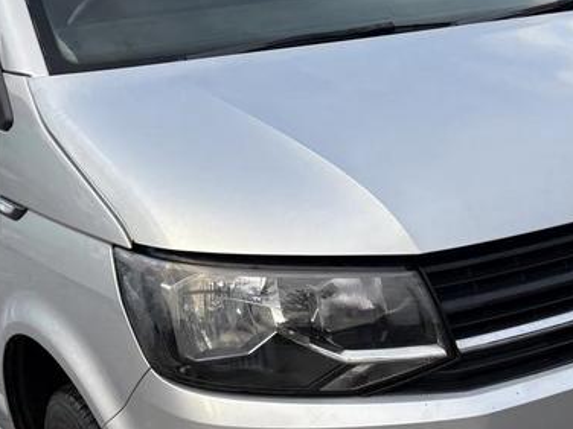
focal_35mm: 62
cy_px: 236
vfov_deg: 23.6
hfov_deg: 30.9
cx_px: 395
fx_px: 1026
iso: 50
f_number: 1.6
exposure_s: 1/472
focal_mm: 5.96
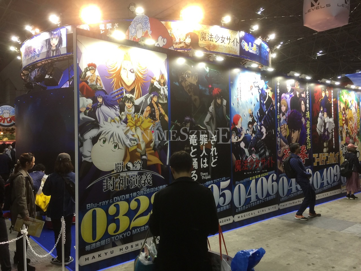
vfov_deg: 48.2
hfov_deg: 61.7
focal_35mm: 29
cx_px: 180
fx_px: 302
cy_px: 136
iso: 32
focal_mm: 4.15
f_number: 2.2
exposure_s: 1/40
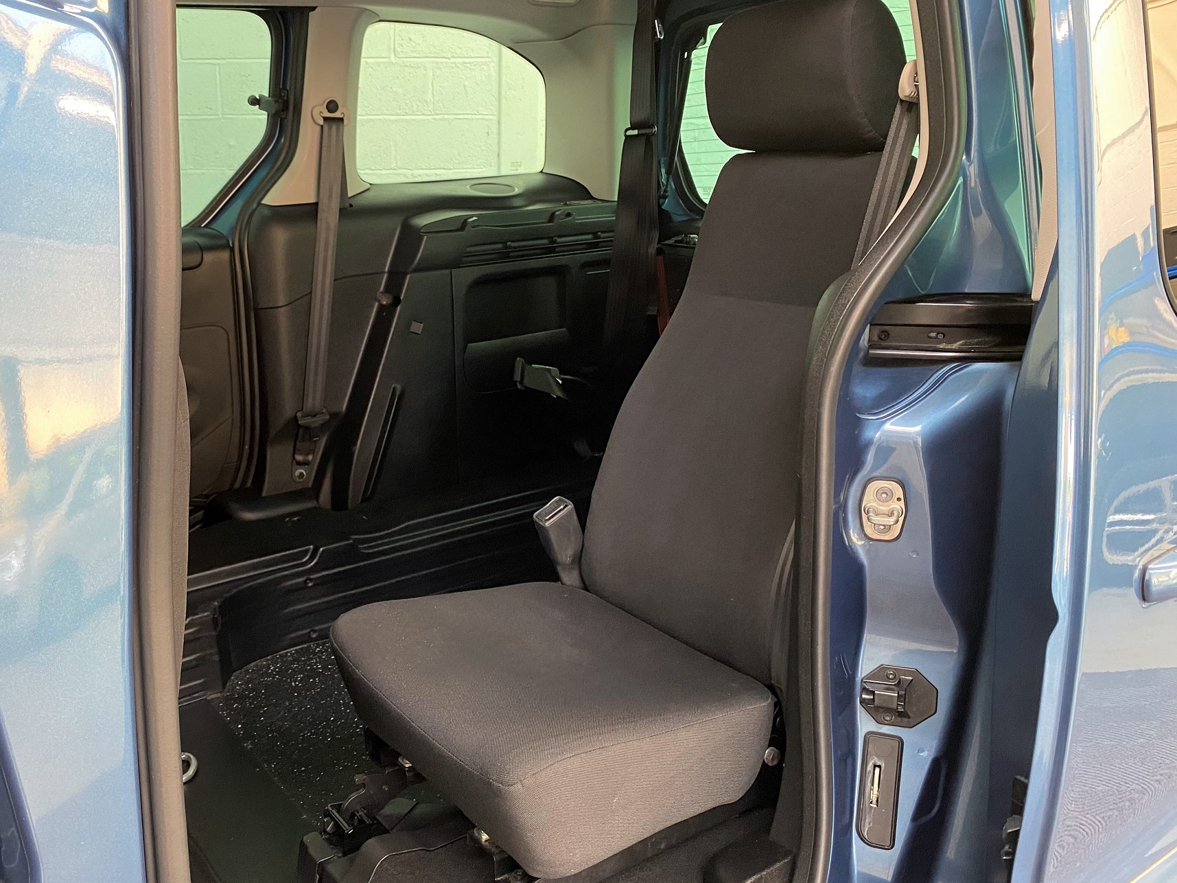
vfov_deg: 53.1
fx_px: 884
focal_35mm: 26
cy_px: 442
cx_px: 588
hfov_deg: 67.3
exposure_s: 1/50
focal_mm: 4.25
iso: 250
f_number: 1.8
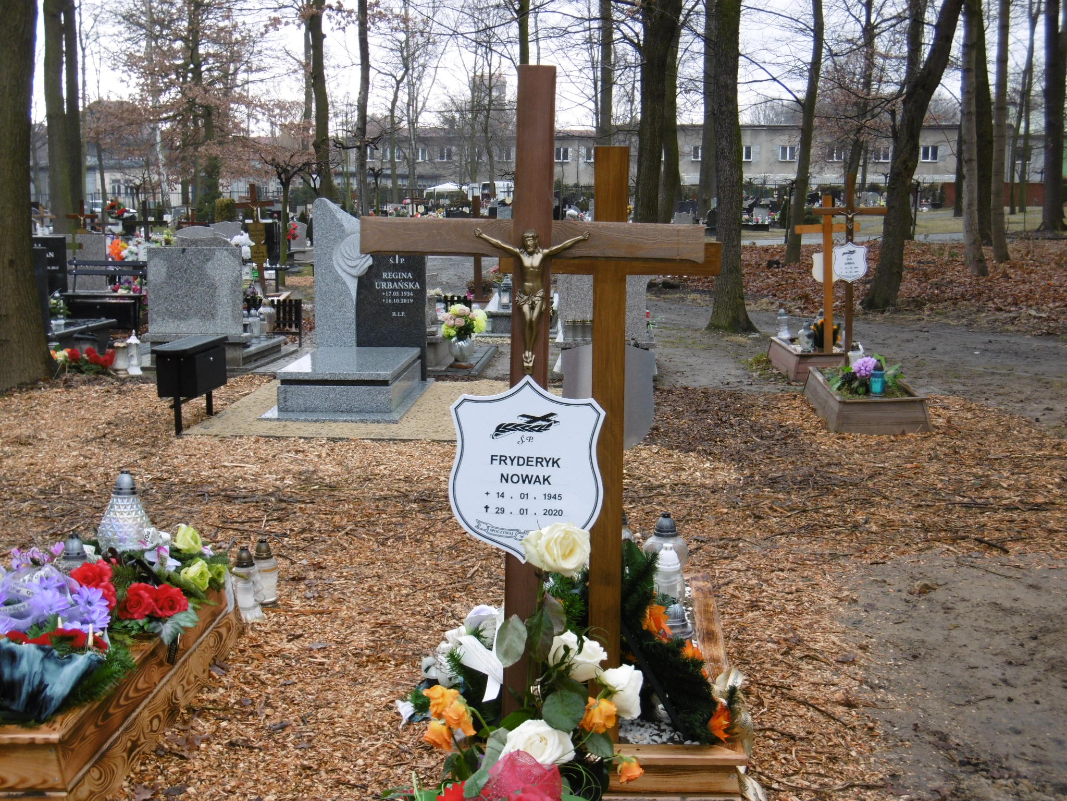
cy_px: 400
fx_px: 1572
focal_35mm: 51
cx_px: 534
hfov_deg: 37.5
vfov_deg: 28.6
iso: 100
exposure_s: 1/60
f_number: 4
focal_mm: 9.2
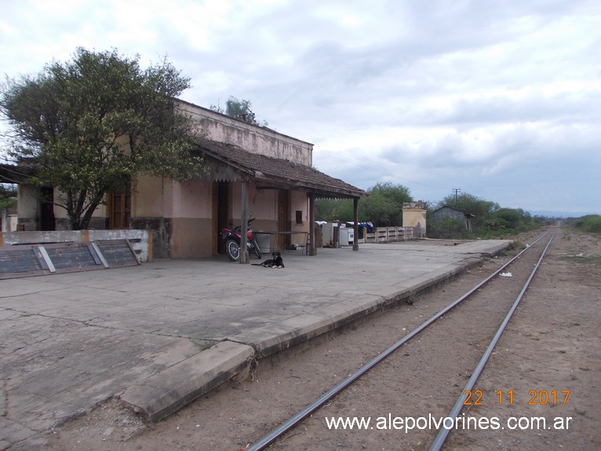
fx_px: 486
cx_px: 300
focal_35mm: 28
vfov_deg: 49.7
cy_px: 226
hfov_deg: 63.5
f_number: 5.4
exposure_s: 1/320
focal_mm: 4
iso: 80
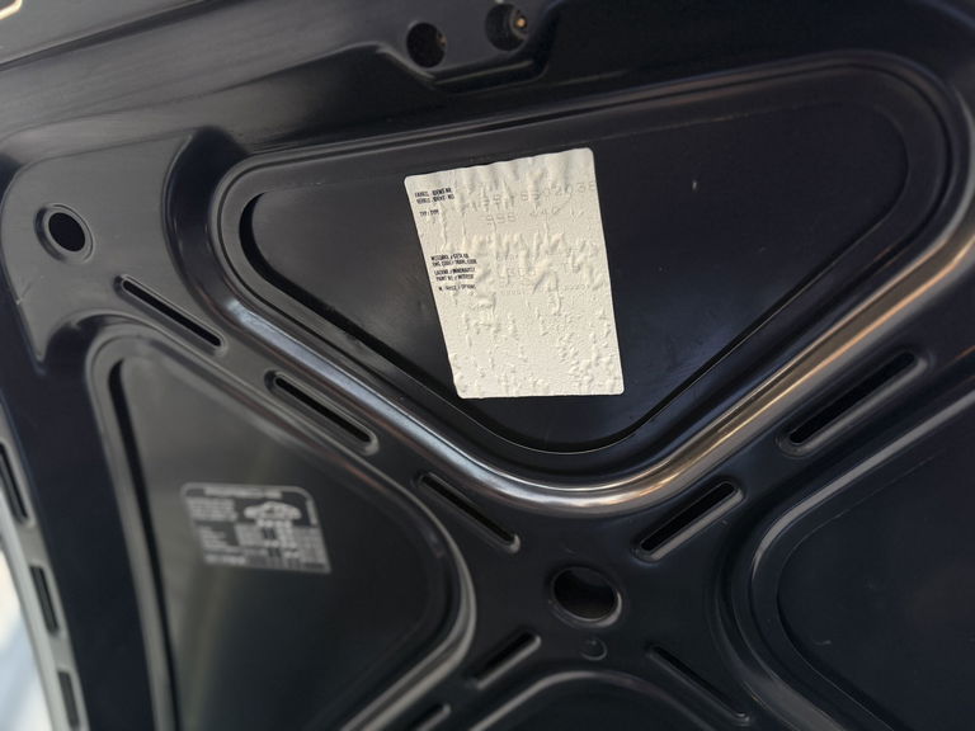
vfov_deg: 56.8
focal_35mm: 24
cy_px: 366
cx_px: 488
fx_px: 676
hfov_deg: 71.6
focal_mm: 6.76
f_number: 1.78
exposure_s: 1/60
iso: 250
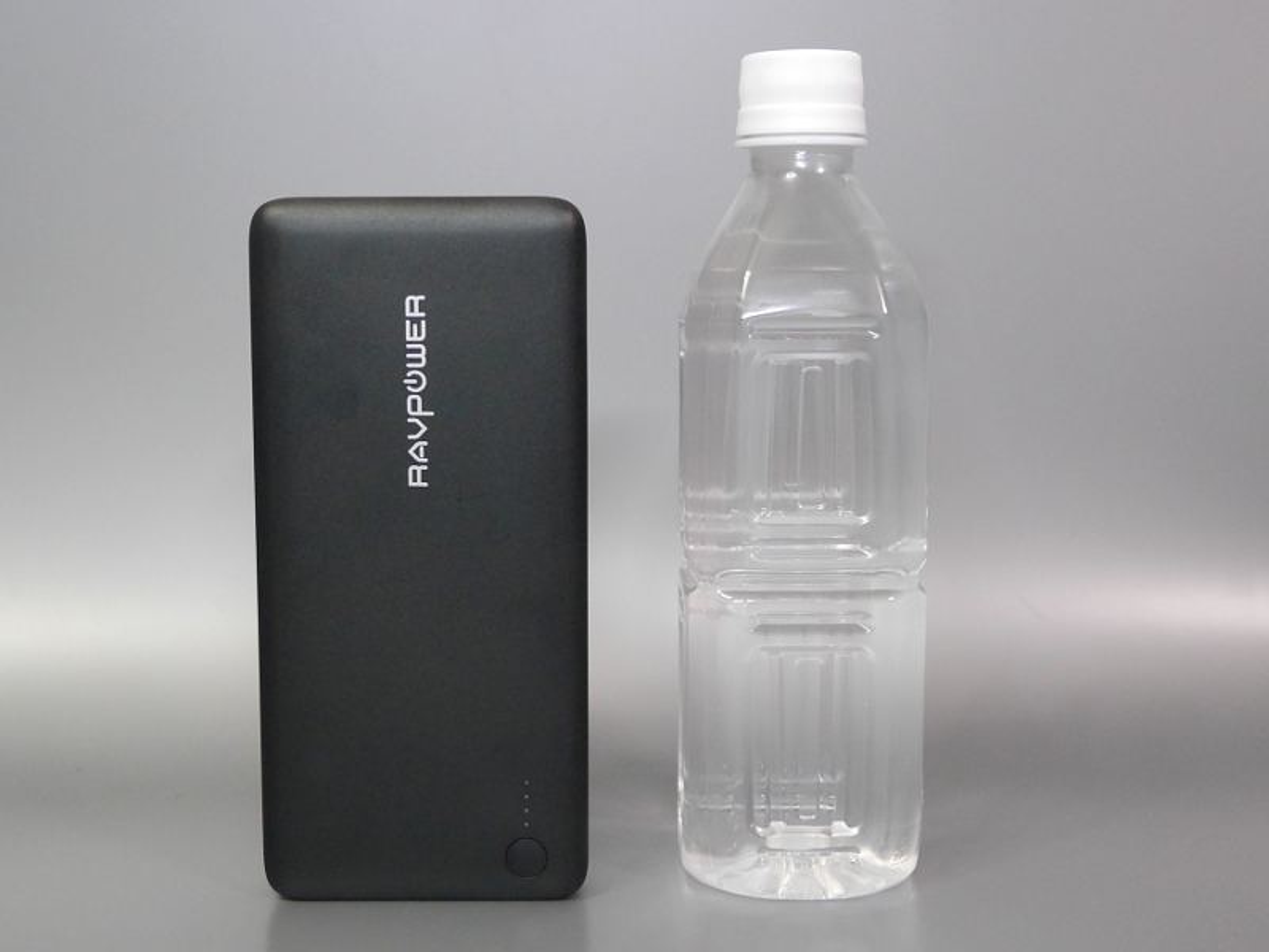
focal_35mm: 40
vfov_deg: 36.0
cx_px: 634
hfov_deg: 46.8
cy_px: 476
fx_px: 1466
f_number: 4.4
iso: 1000
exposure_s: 1/60
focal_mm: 20
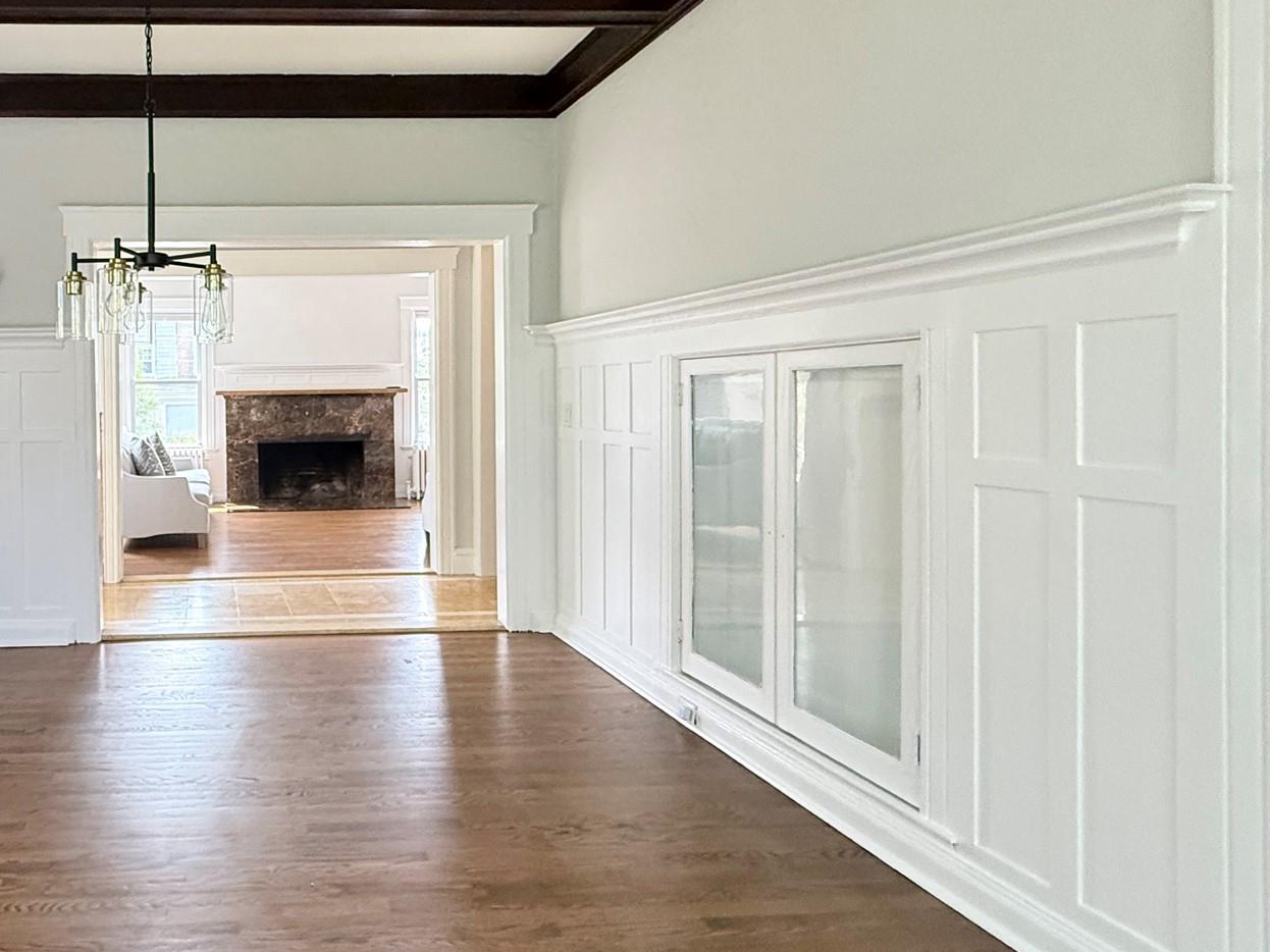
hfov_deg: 66.4
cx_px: 236
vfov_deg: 58.6
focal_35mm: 23
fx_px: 844
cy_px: 402
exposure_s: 1/120
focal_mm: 2.22
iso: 250
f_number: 2.2
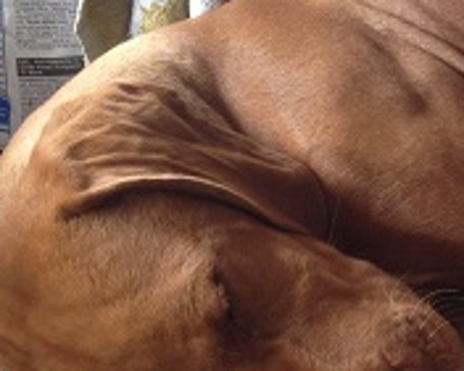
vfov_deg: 15.9
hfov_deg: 18.8
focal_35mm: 97
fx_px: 1333
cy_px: 186
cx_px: 543
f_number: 2.4
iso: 50
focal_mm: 4.28
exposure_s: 1/24
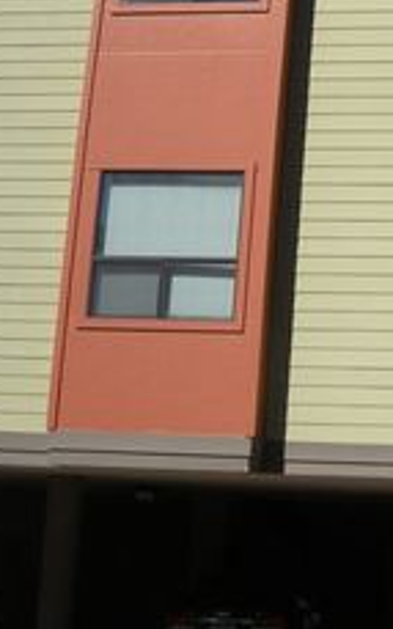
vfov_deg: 25.2
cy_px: 161
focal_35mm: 81
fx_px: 1389
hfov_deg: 15.0
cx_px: 580
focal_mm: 5.9
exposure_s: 1/367
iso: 64
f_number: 6.4
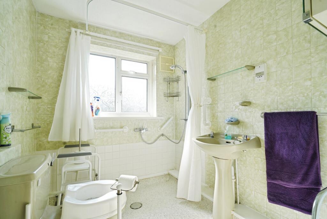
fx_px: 145
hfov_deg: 96.7
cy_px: 110
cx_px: 164
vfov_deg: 73.8
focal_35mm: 16
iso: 125
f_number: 9
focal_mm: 16
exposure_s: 1/20
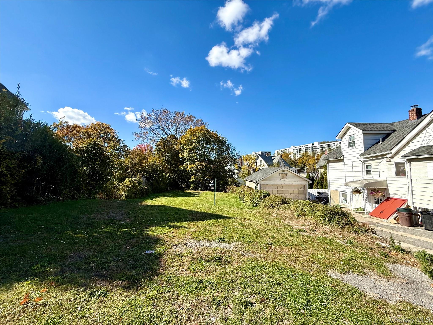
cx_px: 216
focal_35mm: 14
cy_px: 162
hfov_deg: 102.1
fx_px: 175
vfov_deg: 85.7
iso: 50
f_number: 2.2
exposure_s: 1/1259
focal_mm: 2.22
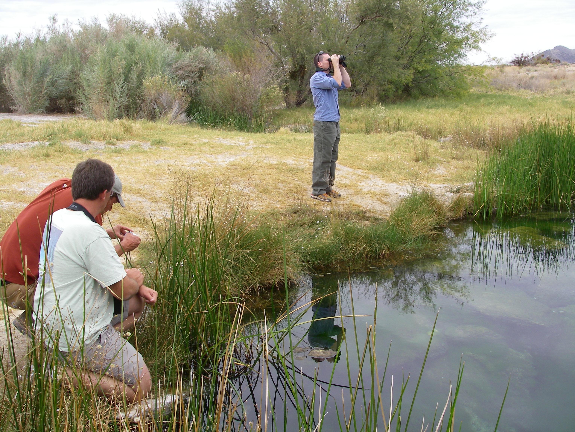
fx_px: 631
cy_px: 216
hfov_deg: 49.0
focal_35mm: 38
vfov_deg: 37.7
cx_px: 288
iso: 64
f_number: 6.6
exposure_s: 1/80
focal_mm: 6.3
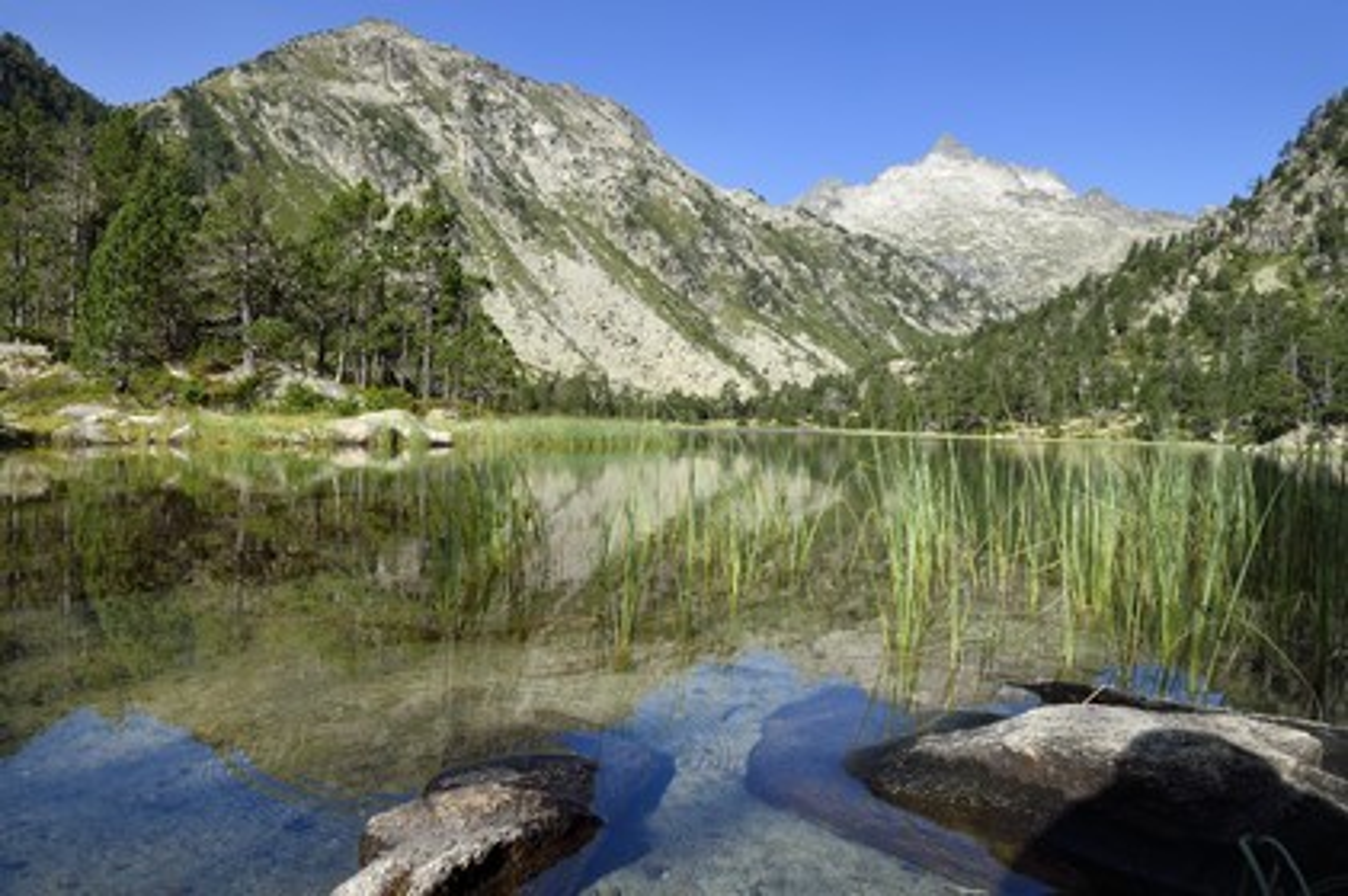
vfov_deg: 53.1
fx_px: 898
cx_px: 674
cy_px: 448
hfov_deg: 73.8
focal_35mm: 24
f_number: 13
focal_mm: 24
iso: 200
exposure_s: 1/200
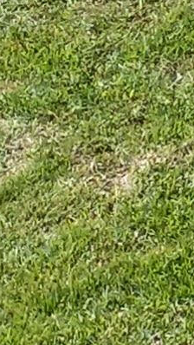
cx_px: 1312
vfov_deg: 7.1
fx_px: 2505
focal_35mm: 274
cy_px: -642
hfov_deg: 3.6
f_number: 2
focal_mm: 4.6
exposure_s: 1/724
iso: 25
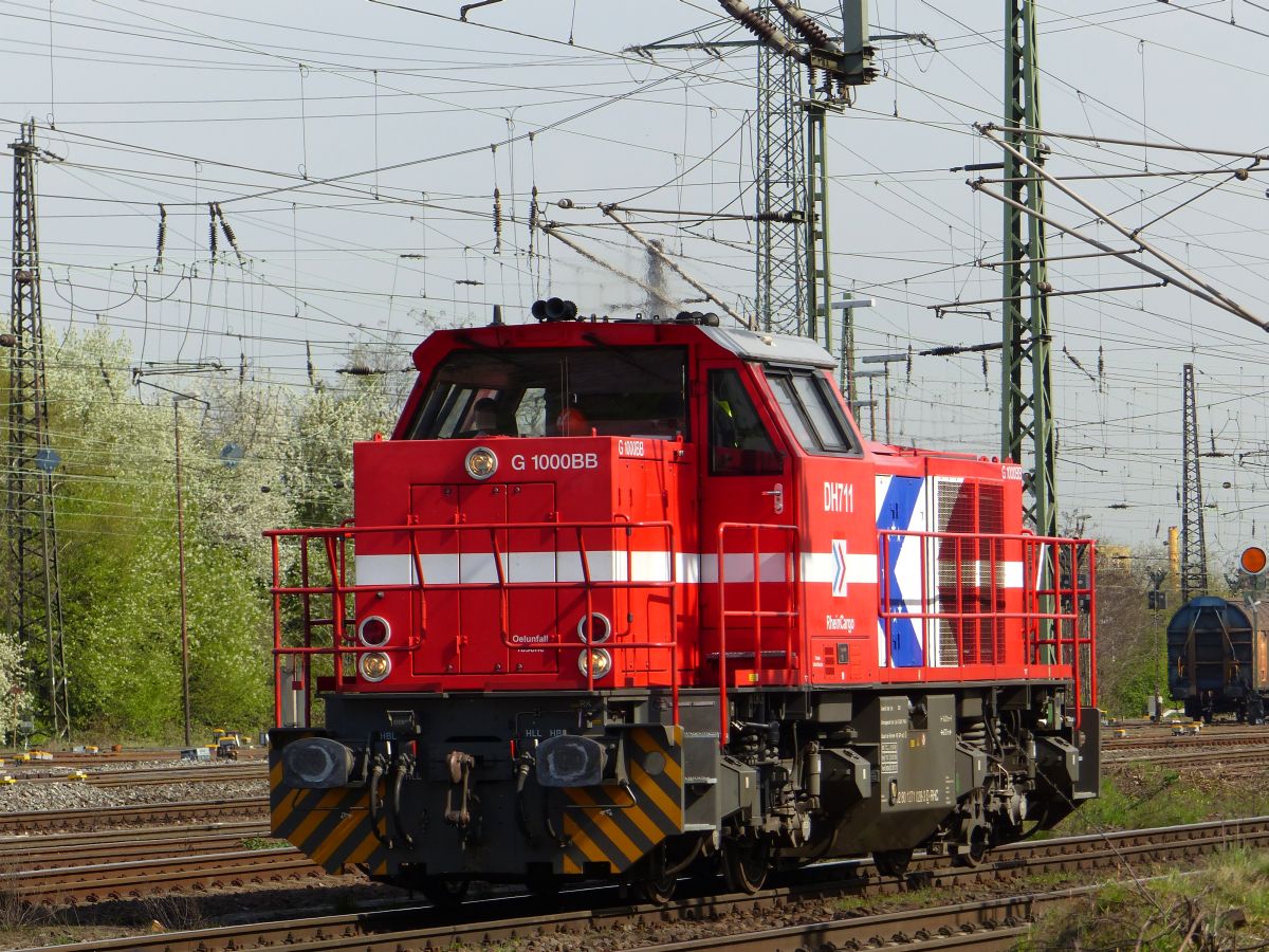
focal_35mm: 240
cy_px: 476
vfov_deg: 6.2
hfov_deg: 8.2
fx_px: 8798
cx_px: 634
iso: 100
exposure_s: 1/1000
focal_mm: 43.3
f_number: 4
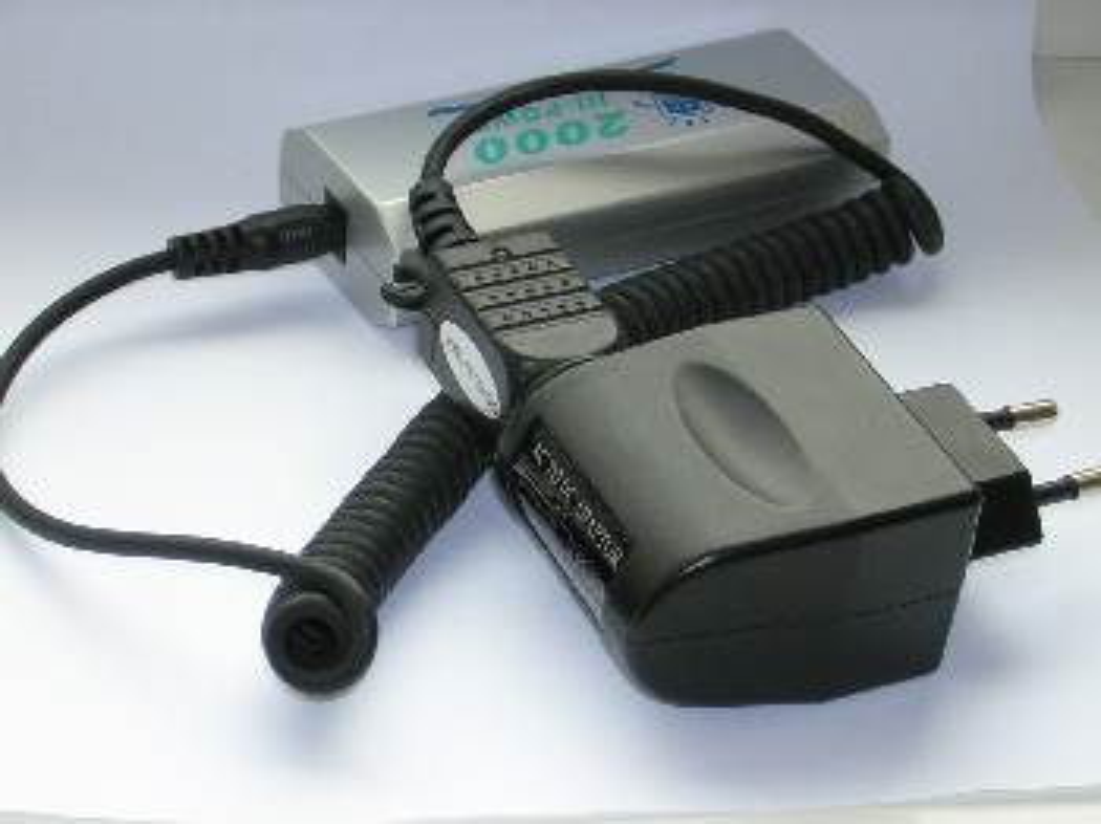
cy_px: 412
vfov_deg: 14.2
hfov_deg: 18.9
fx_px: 3306
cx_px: 550
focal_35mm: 104
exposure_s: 1/31.7
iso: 100
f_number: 4.6
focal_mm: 13.6
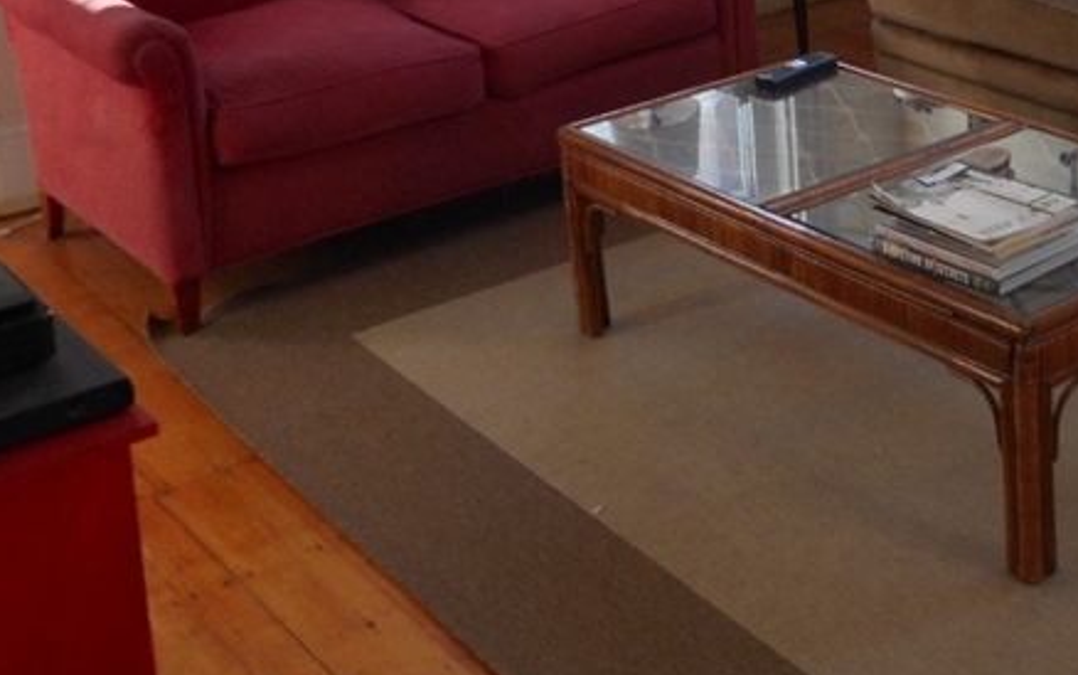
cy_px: -128
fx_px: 1822
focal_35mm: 62
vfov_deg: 19.7
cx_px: 1051
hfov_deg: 30.8
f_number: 3.7
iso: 100
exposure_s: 1/30
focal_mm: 4.5
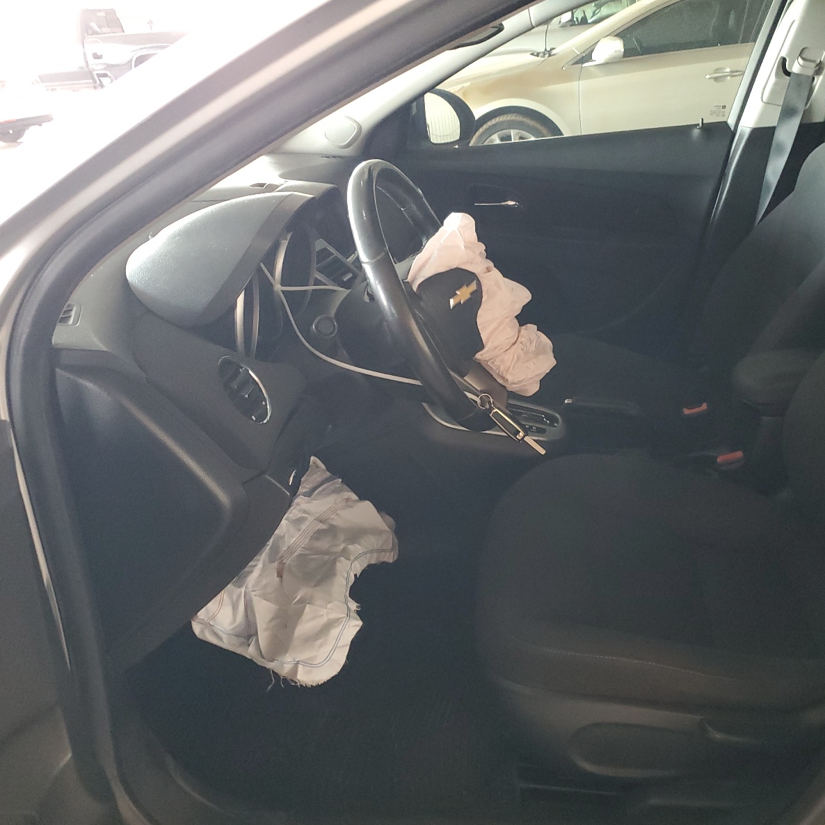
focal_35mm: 31
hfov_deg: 52.1
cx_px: 506
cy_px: 413
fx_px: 836
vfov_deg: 52.5
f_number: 1.5
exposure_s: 1/60.2
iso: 366
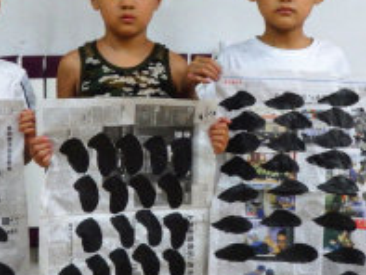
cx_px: 242
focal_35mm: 82
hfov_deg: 23.7
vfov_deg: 17.9
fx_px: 868
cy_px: 60
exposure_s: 1/60
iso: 500
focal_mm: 6
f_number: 3.4
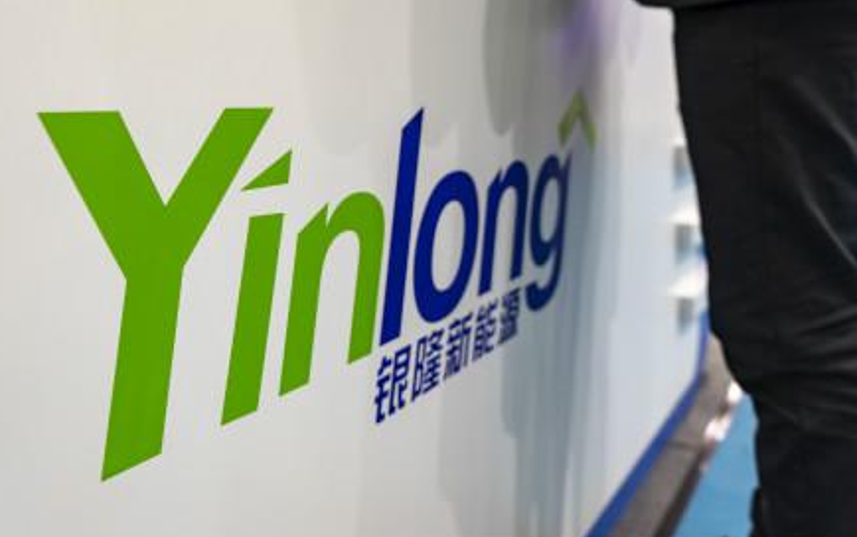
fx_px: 888
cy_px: 193
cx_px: 379
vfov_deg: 33.4
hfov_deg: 51.4
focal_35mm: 38
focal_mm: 30
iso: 320
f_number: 4
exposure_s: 1/60
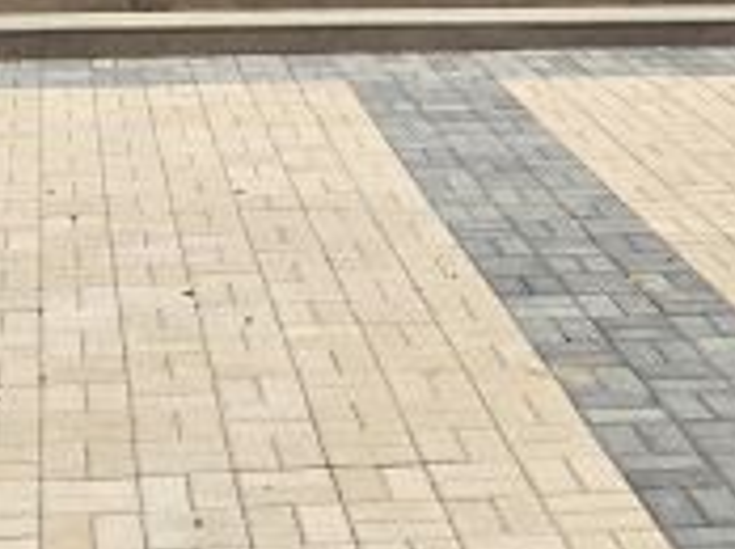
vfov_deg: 12.6
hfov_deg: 18.6
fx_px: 2248
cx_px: 359
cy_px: -477
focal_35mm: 106
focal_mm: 6.3
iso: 12
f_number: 1.7
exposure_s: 1/1601
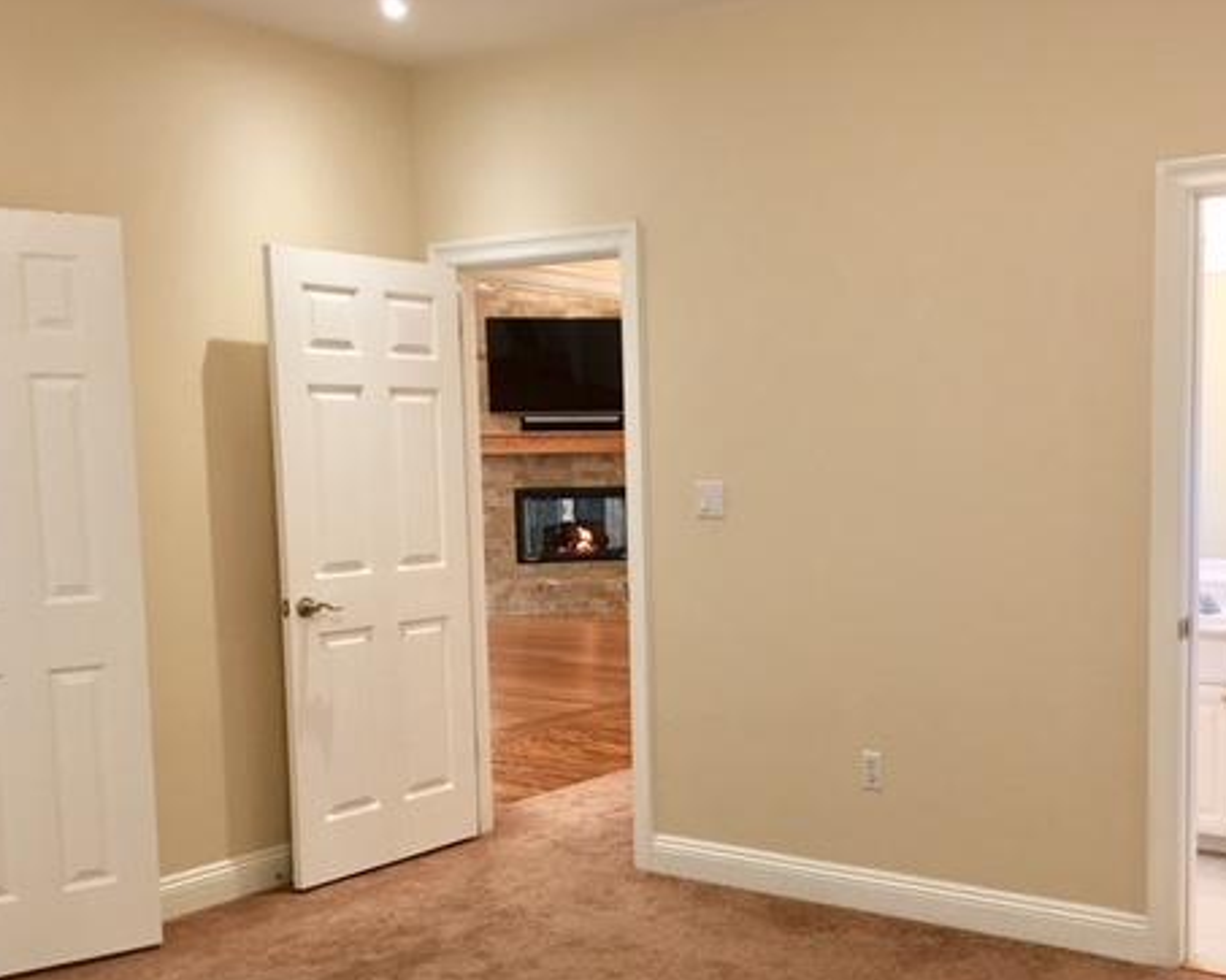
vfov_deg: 37.1
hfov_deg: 45.2
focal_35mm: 40
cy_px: 601
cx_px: 809
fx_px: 1451
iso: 40
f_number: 2.2
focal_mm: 4.15
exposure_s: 1/15
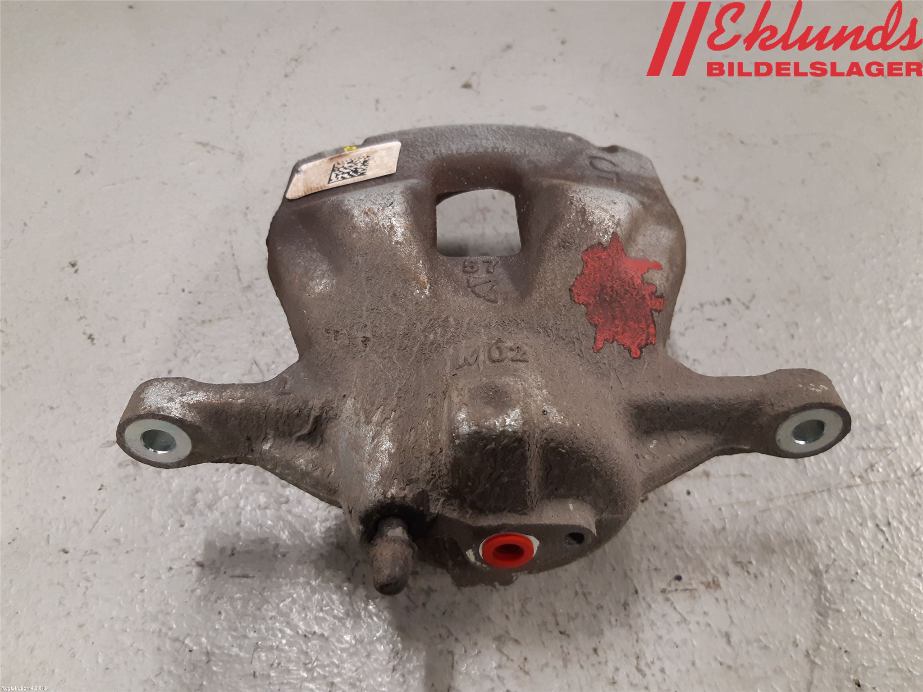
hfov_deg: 67.3
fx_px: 693
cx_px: 462
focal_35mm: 26
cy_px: 346
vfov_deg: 53.1
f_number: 1.7
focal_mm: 3.93
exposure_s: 1/50
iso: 160
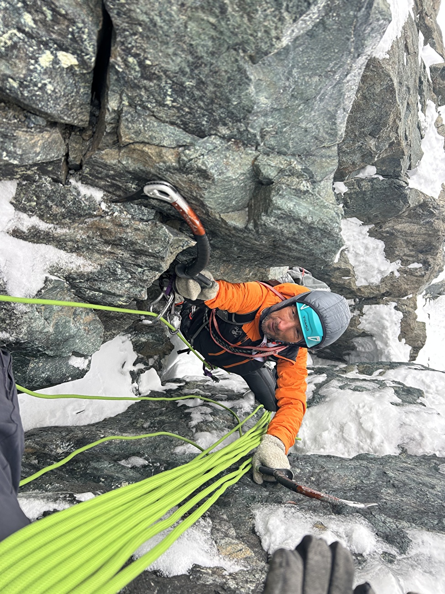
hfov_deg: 53.1
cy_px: 297
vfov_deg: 67.3
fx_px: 446
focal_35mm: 26
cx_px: 222
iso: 50
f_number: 1.5
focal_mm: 5.7
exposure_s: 1/581
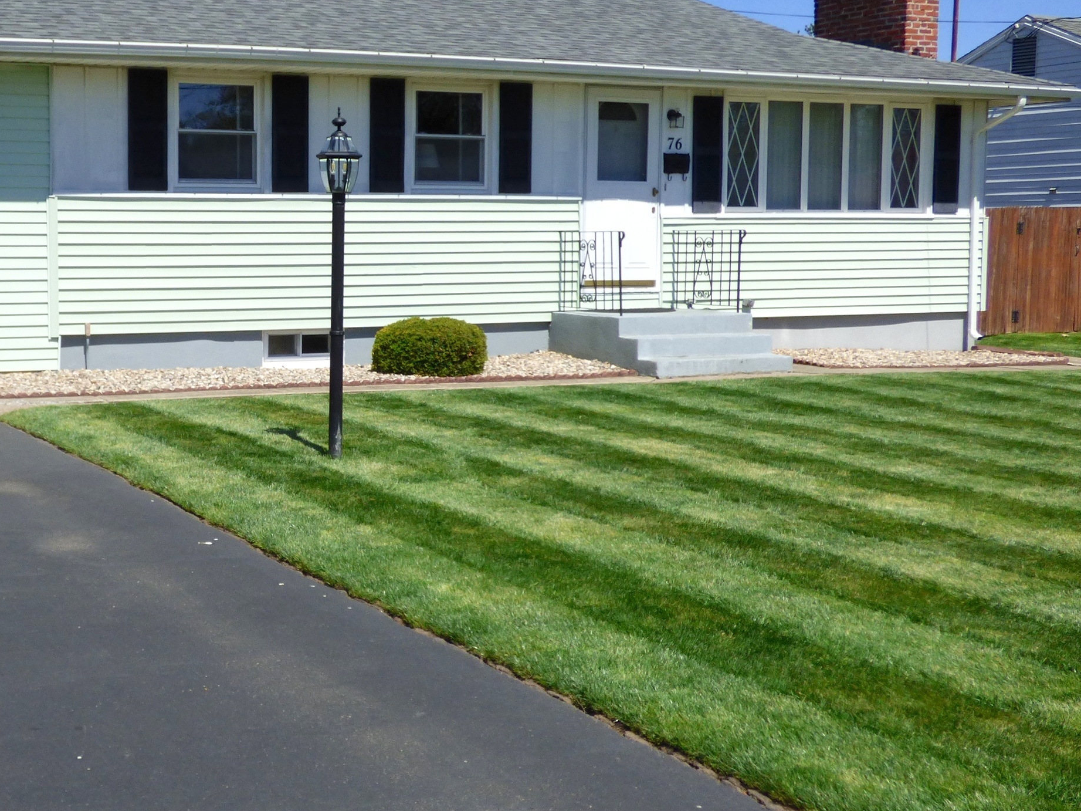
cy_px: 387
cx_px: 240
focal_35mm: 50
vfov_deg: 29.1
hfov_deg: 37.0
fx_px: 1561
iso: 100
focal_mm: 5.29
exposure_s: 1/1600
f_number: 3.3
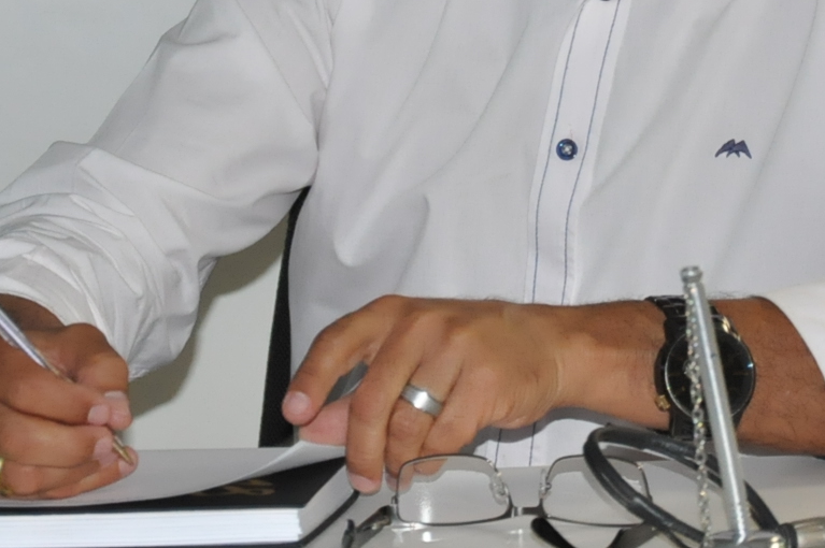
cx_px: 534
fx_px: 7199
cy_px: -117
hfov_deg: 6.6
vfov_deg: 4.4
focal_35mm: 314
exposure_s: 1/60
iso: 2000
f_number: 5.3
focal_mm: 75
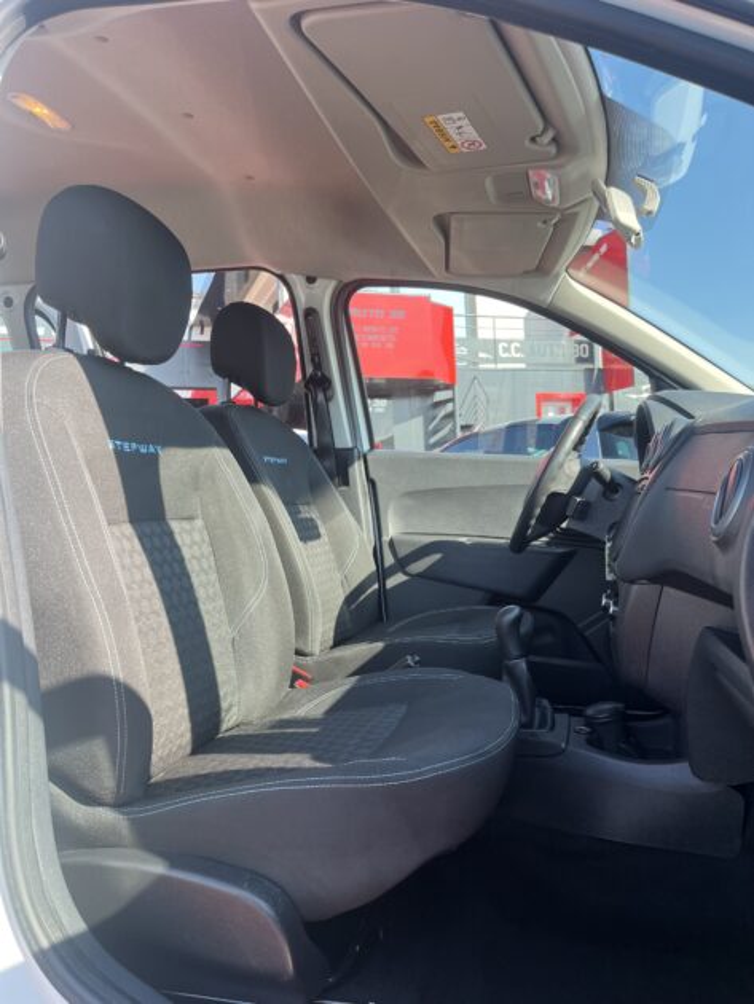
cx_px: 377
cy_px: 502
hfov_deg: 53.1
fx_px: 755
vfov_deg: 67.3
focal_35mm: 26
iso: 50
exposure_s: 1/362
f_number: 1.6
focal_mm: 5.1
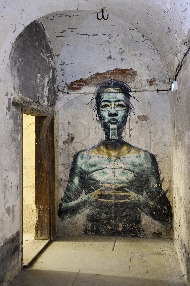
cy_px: 143
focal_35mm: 40
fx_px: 317
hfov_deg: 33.4
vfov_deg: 48.5
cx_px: 95
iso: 3200
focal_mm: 40
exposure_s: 1/15
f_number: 5
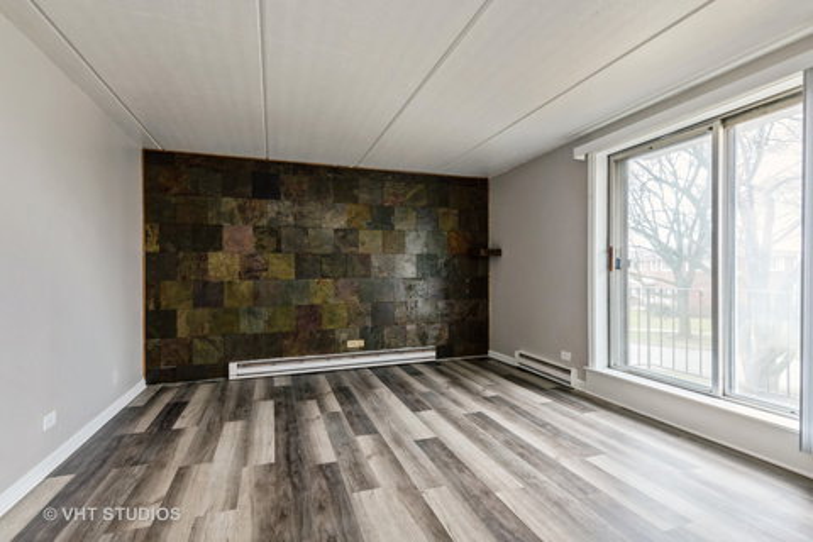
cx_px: 406
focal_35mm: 15
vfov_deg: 77.3
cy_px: 271
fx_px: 339
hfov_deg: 100.4
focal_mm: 15
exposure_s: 1/6
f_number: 9.5
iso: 200
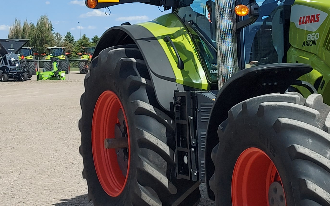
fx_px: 773
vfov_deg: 15.2
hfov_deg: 23.8
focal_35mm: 86
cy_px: 103
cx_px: 248
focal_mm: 5.23
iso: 32
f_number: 1.8
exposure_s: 1/1465
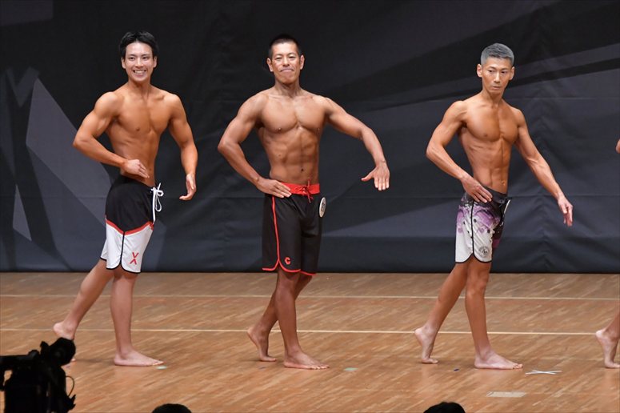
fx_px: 4648
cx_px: 310
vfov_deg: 5.1
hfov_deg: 7.6
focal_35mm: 270
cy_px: 206
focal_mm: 180
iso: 6400
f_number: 5.6
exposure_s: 1/400
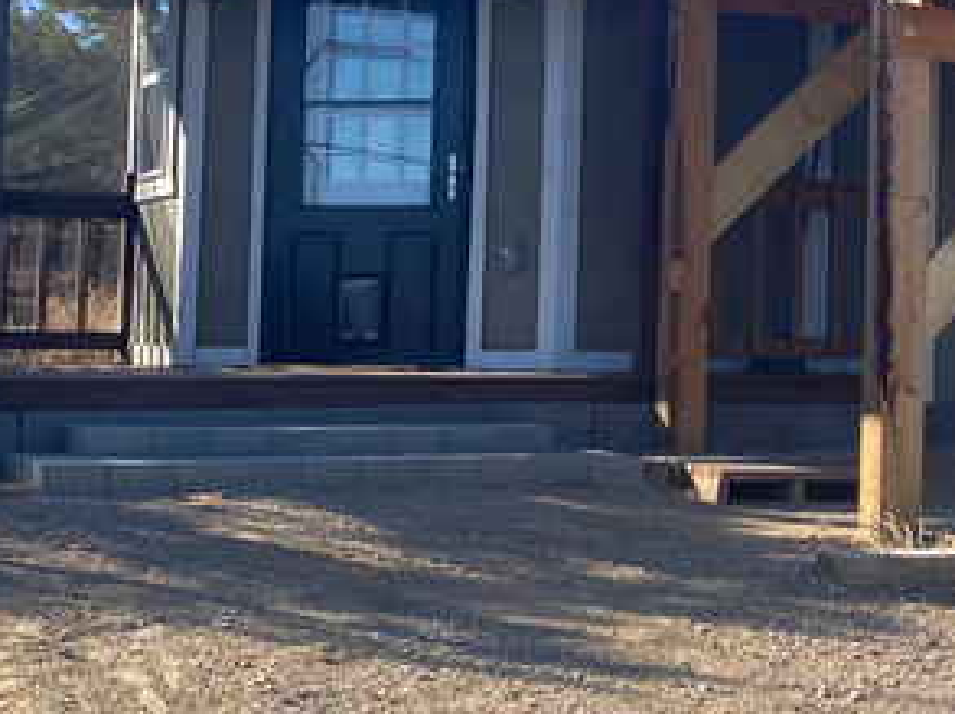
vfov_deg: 16.2
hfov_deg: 19.5
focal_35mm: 91
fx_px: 2507
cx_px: 1317
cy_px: 245
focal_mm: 4.25
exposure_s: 1/1316
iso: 32
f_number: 1.8
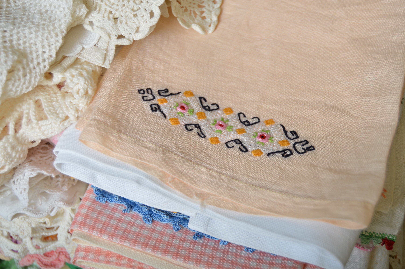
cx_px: 202
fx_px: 641
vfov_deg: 23.7
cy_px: 134
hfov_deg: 35.1
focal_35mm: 57
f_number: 4.8
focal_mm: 38
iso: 200
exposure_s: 1/200
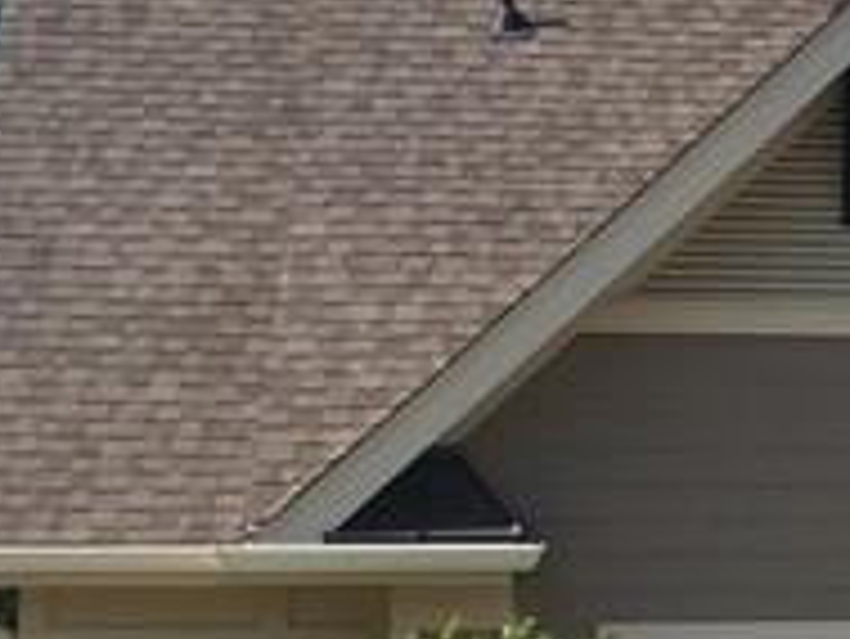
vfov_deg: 9.4
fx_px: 3858
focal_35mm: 157
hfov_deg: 11.6
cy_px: 135
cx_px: 1583
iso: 32
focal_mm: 4.15
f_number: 2.2
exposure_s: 1/1522
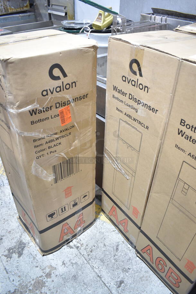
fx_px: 220
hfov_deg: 48.0
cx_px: 98
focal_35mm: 27
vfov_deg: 67.3
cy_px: 147
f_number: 3.5
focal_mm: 18
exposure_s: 1/30
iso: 560
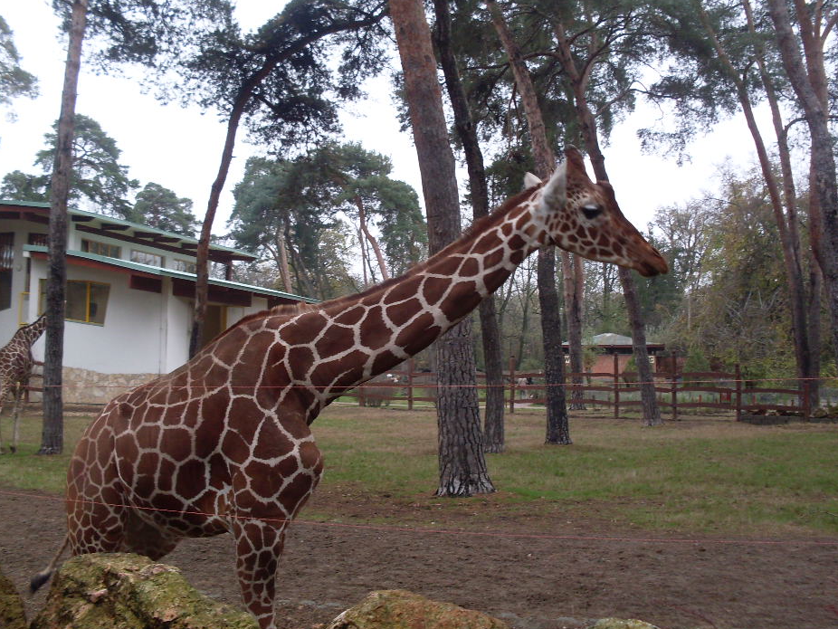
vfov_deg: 34.3
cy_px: 286
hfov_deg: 44.8
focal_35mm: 42
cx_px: 429
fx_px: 1017
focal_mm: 6.3
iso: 100
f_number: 2.8
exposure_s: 1/90
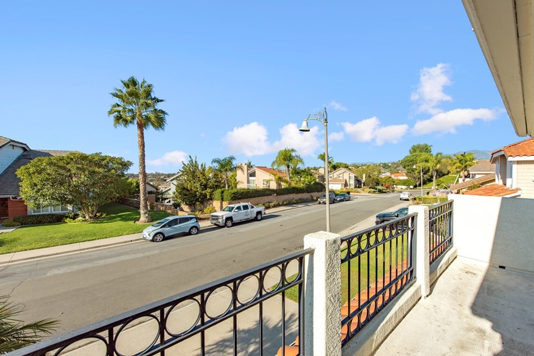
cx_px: 277
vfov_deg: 77.3
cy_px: 184
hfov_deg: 100.4
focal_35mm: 15
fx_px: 222
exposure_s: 1/500
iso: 200
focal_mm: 14
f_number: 11
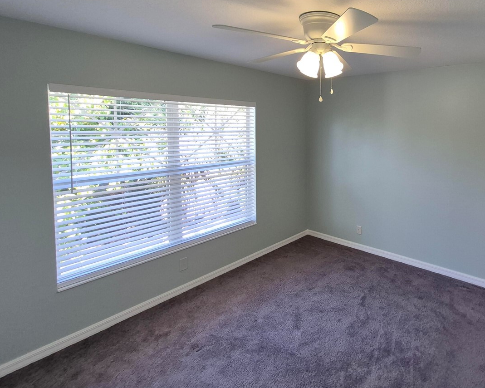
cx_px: 347
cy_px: 150
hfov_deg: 78.7
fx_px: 273
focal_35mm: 19
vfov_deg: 69.9
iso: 50
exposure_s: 1/60
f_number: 2.2
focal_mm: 1.74
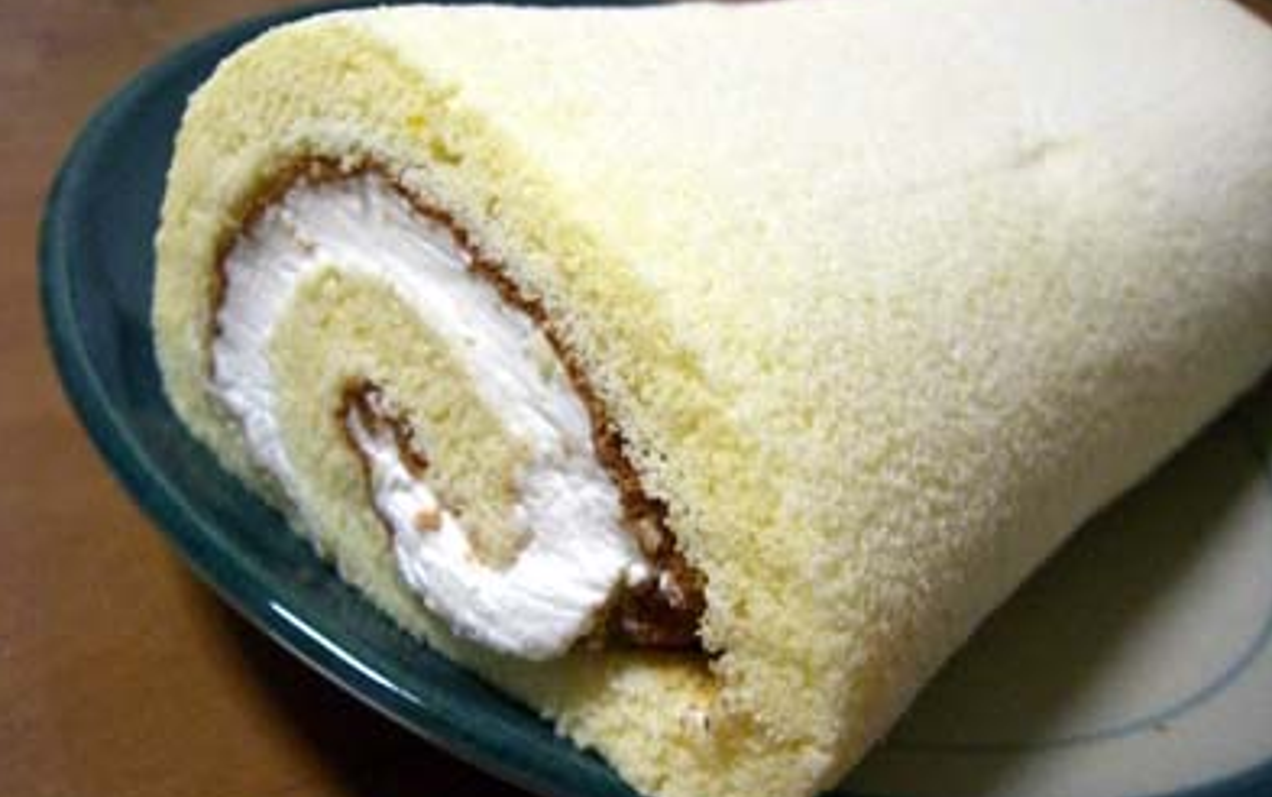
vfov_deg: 31.3
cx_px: 631
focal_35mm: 41
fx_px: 1422
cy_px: 395
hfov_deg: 48.2
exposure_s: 1/80
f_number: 2.7
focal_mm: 6.2
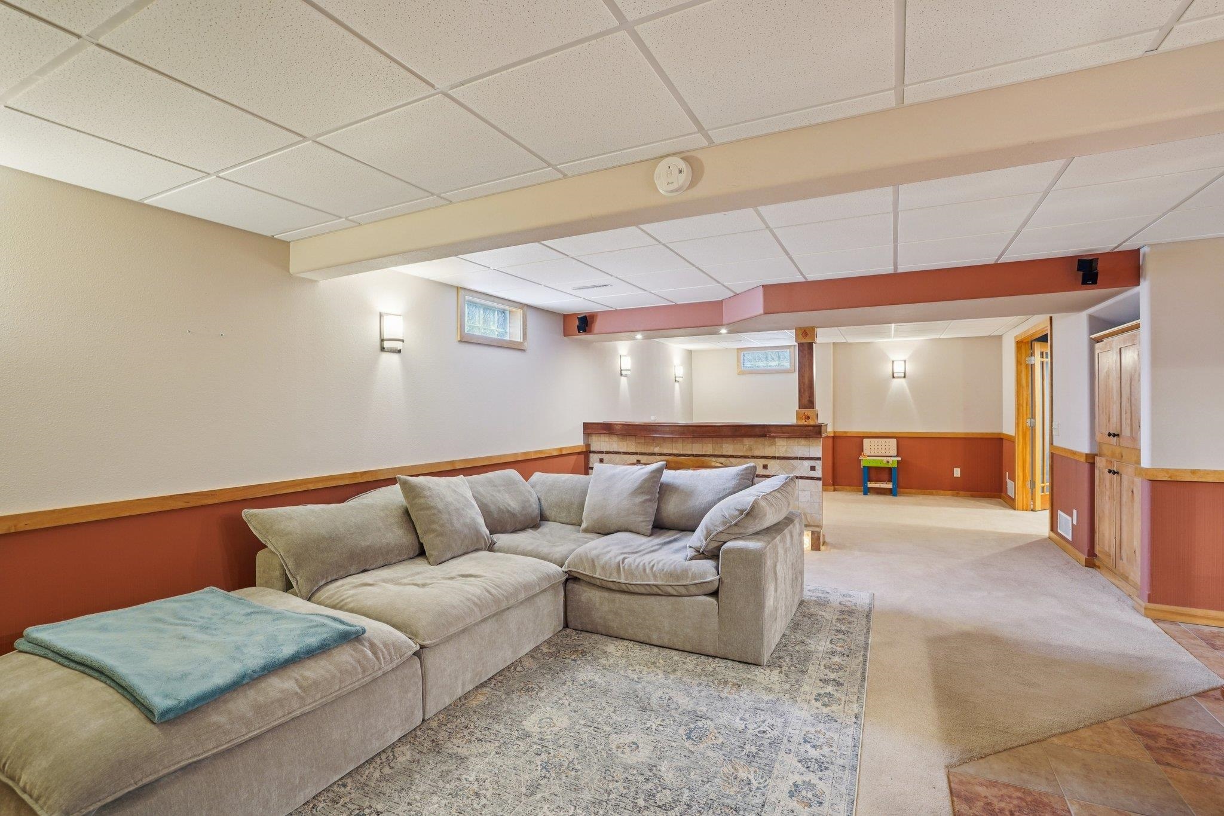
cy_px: 408
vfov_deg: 73.7
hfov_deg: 96.7
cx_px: 612
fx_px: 544
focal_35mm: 16
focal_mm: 16
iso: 400
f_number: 8
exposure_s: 1/2.5
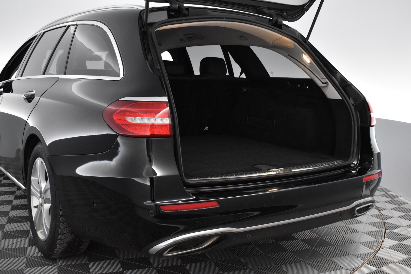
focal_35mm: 38
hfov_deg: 51.3
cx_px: 206
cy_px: 137
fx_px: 428
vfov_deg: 35.5
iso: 3200
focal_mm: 25
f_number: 5.6
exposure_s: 1/125
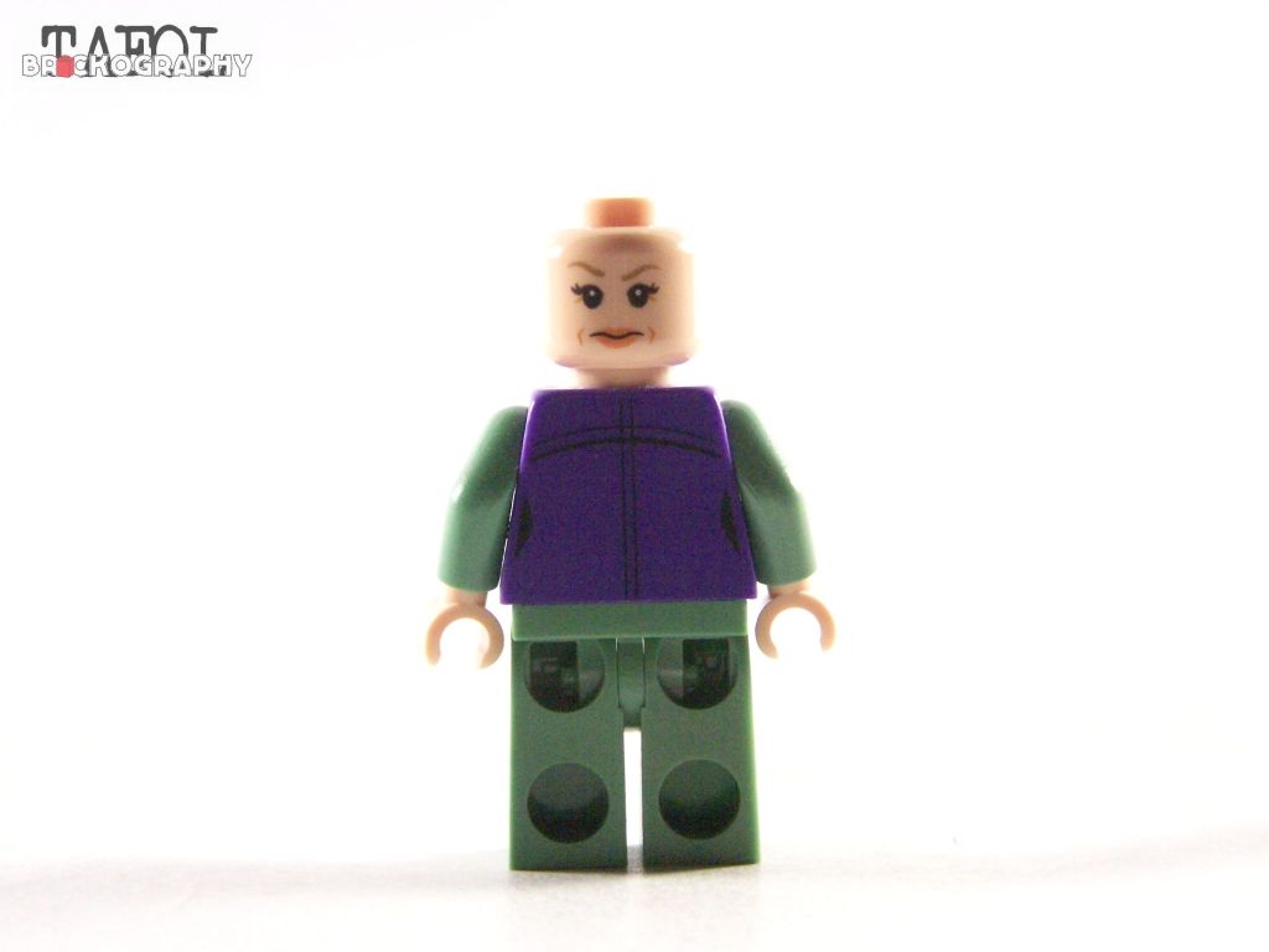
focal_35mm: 105
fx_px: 3849
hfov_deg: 18.7
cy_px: 476
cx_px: 634
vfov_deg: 14.1
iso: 400
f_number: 3.2
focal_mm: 17.5
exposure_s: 1/60
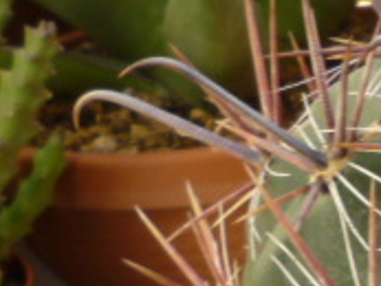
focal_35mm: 148
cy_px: 343
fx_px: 1630
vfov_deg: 9.9
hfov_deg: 12.3
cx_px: 665
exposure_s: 1/60
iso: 80
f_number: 2.8
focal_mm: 4.4
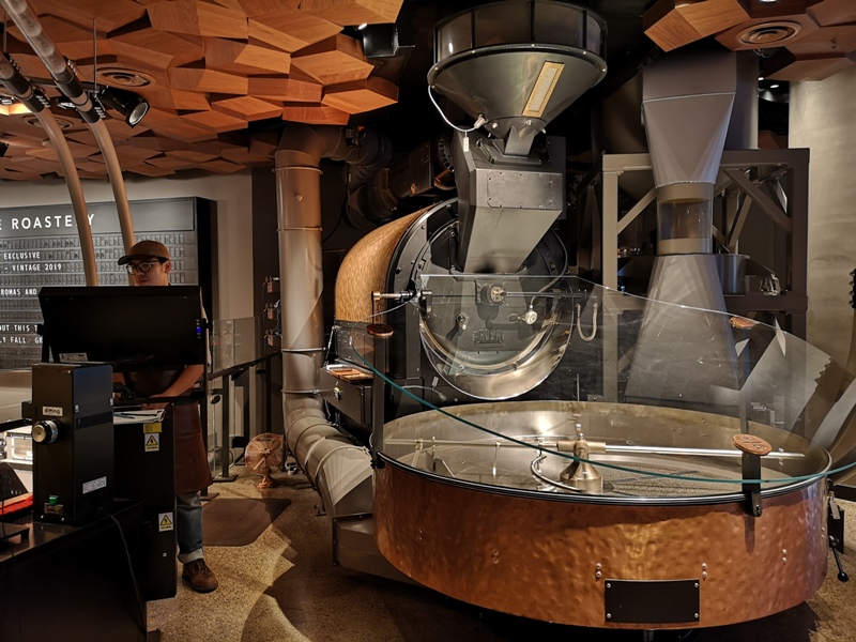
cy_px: 321
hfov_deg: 65.3
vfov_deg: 51.4
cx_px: 428
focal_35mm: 27
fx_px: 668
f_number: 1.8
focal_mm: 3.95
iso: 320
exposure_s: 1/33.3
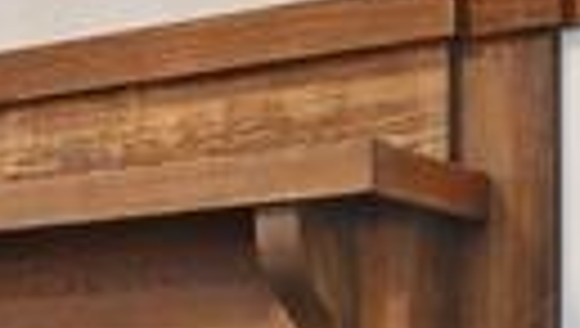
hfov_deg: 16.1
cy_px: 564
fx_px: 2048
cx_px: 342
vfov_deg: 8.8
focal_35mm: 133
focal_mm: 16
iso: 1100
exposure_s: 1/125
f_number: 2.8
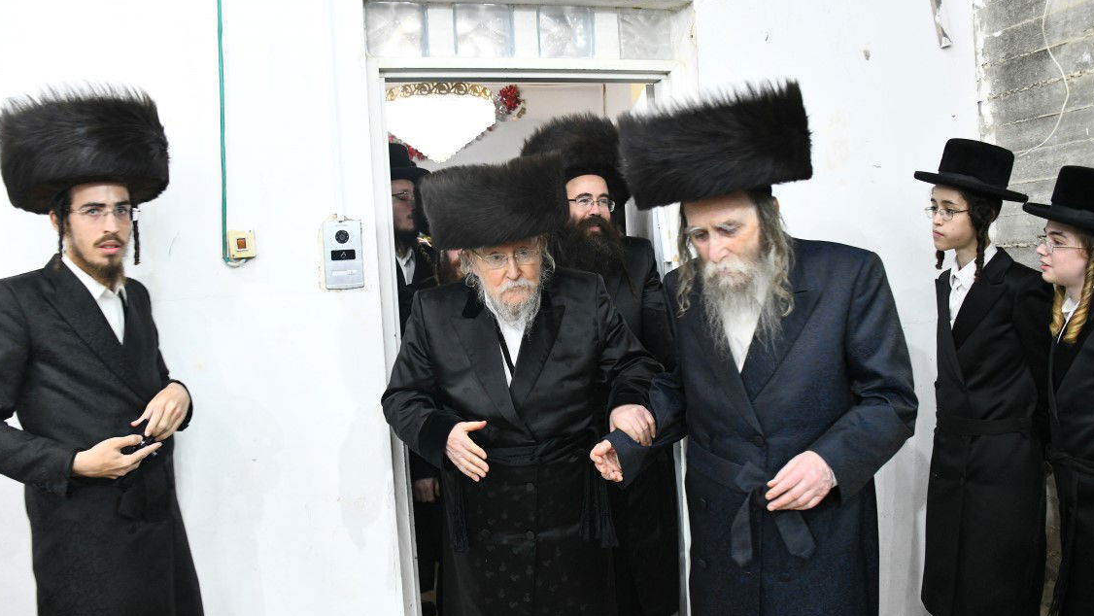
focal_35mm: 30
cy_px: 324
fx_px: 870
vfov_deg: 39.0
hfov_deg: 64.3
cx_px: 539
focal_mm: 28
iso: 3200
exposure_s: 1/80
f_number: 5.6
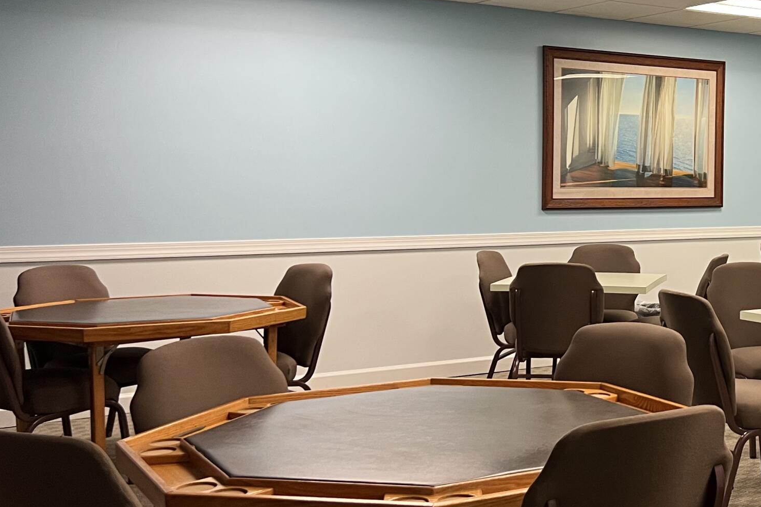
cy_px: 190
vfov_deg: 24.5
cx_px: 697
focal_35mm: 55
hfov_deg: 34.1
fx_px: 1162
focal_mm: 5.7
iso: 100
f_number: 1.5
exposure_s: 1/60
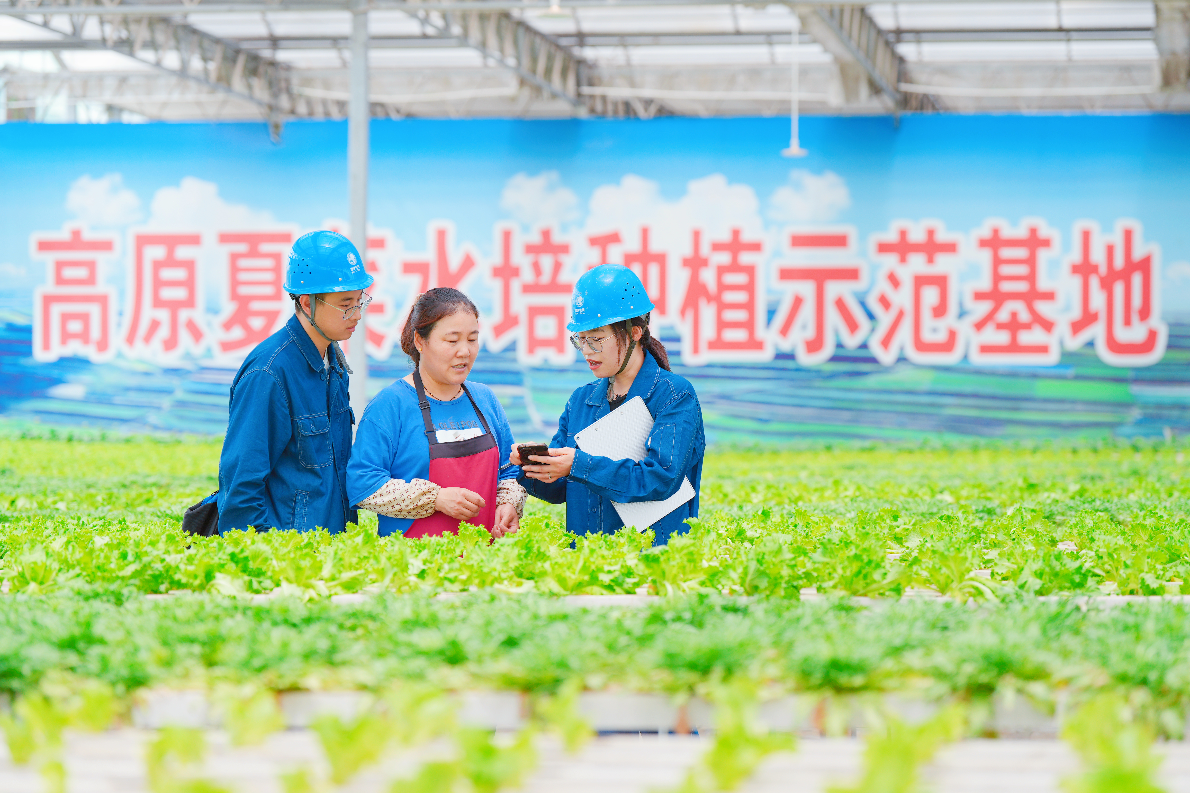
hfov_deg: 20.2
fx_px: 3338
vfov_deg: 13.6
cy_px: 396
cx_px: 595
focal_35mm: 101
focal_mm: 101
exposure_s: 1/160
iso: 100
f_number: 3.2
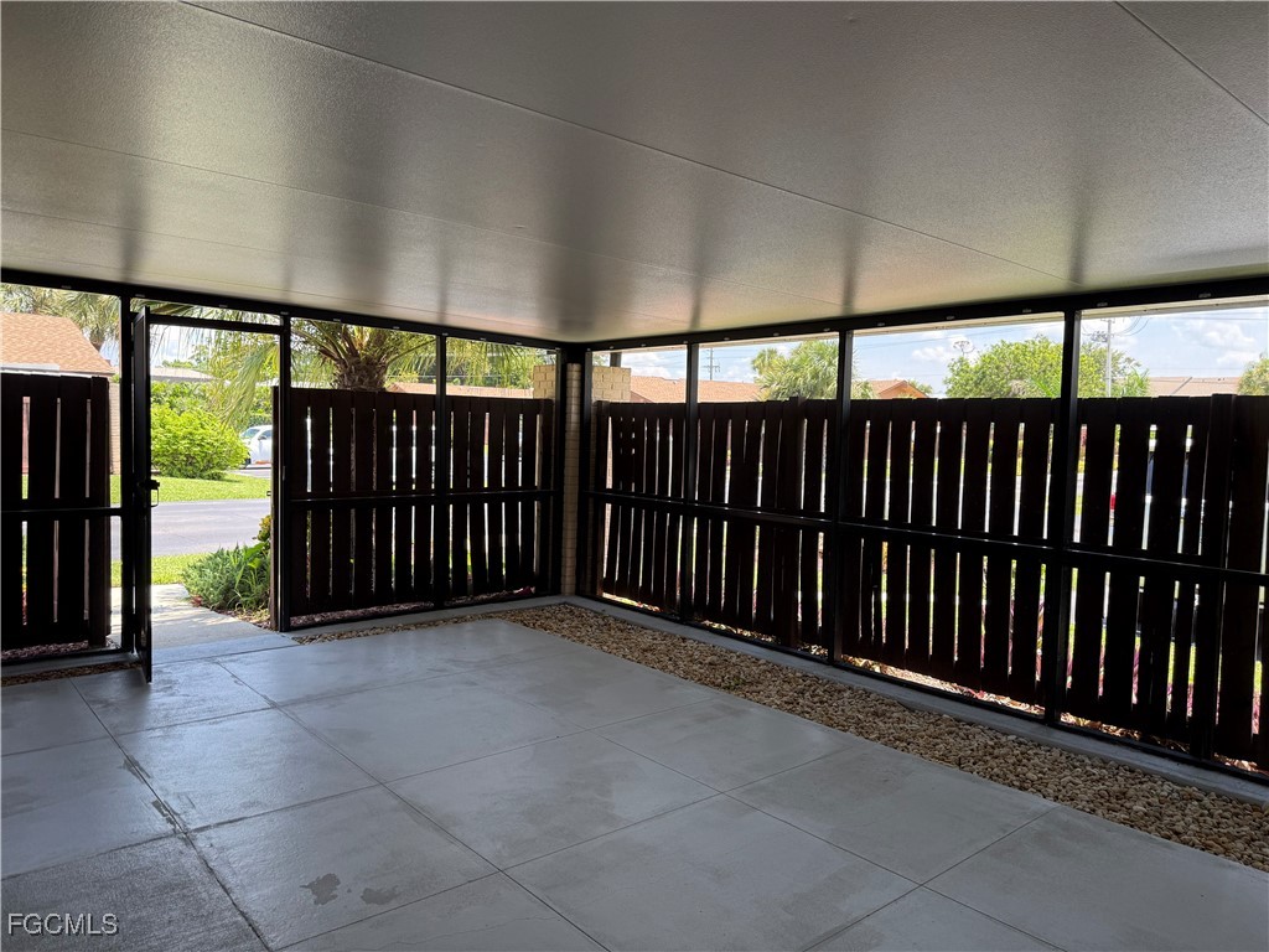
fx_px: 880
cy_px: 476
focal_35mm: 24
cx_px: 634
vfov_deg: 56.8
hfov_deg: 71.6
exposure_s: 1/342
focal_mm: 6.76
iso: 100
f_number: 1.78
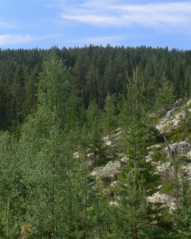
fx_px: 530
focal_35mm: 75
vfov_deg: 25.3
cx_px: 105
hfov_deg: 20.4
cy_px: 79
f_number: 4.5
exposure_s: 1/125
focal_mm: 7.4
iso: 80
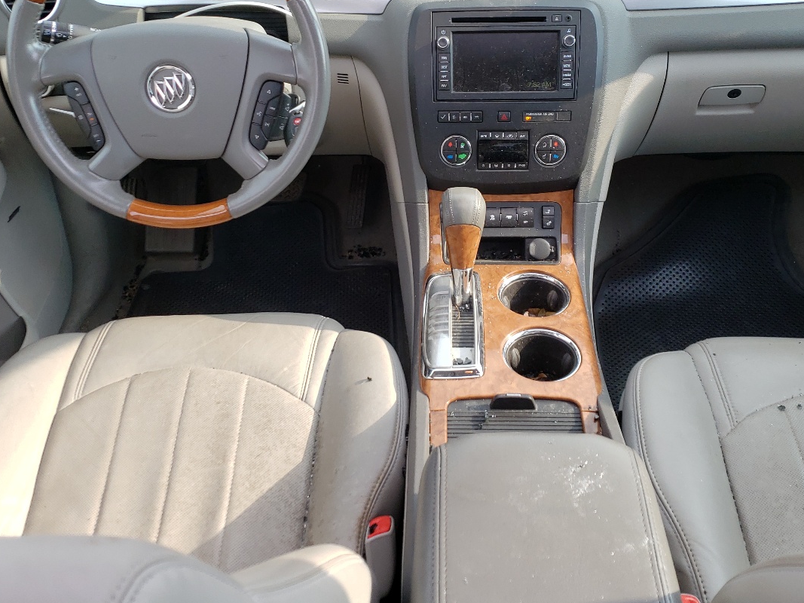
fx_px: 906
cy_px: 240
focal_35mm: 39
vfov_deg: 36.7
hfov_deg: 47.8
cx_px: 436
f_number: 1.5
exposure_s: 1/417
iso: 50
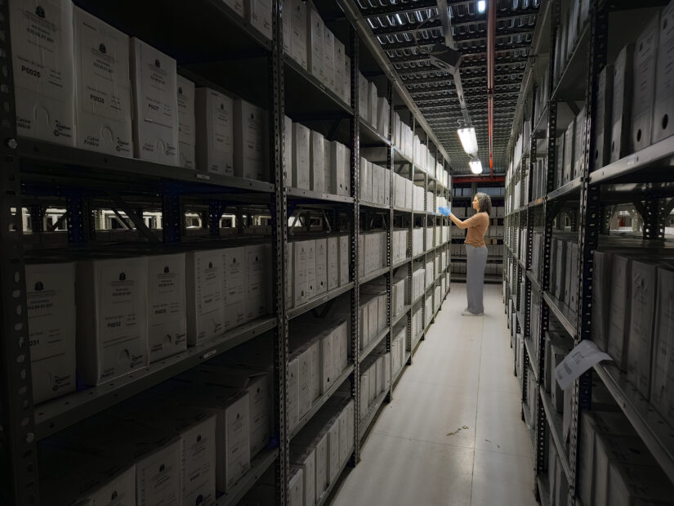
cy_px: 253
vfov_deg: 58.9
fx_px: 448
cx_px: 337
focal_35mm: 23
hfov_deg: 73.9
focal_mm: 5.4
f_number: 1.8
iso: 640
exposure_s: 1/60
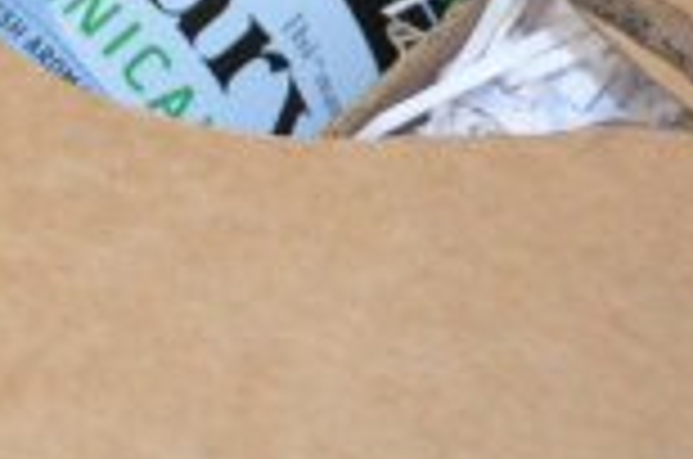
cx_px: -783
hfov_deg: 8.3
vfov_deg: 5.8
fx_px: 4495
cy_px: -297
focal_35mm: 234
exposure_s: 1/60
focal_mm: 24
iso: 1100
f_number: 4
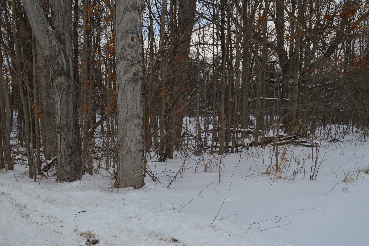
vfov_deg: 39.9
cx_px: 184
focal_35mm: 33
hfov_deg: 57.3
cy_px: 123
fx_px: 338
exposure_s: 1/250
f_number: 10
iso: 400
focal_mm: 22
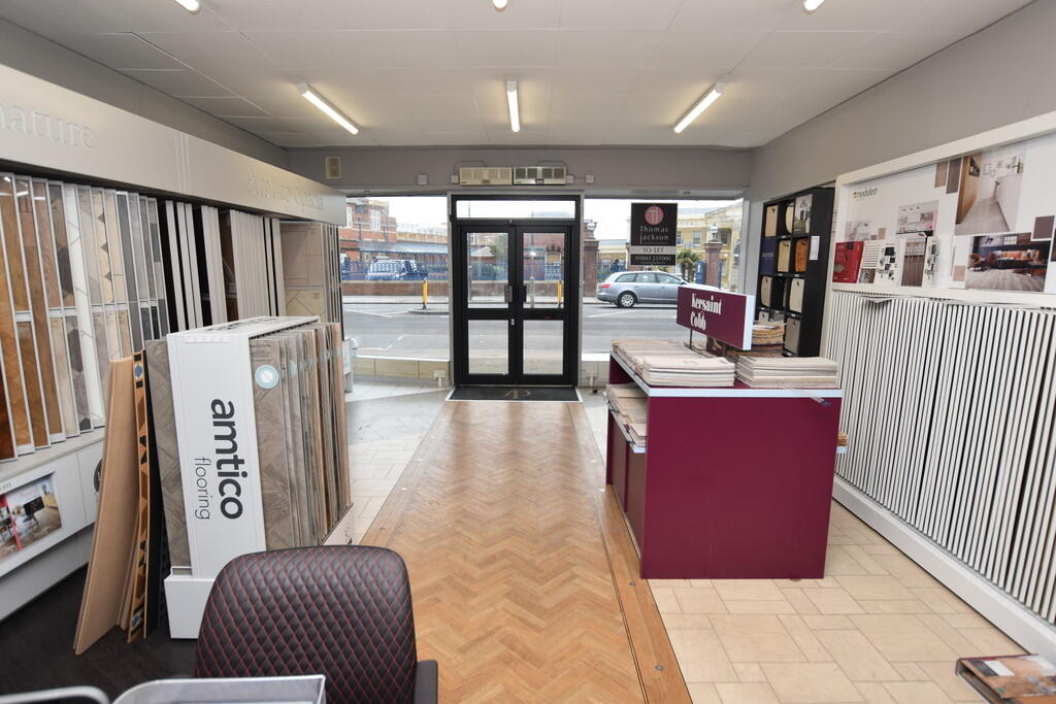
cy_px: 352
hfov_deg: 90.0
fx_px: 528
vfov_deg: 67.4
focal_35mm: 18
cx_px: 528
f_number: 5
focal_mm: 12
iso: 280
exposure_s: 1/200
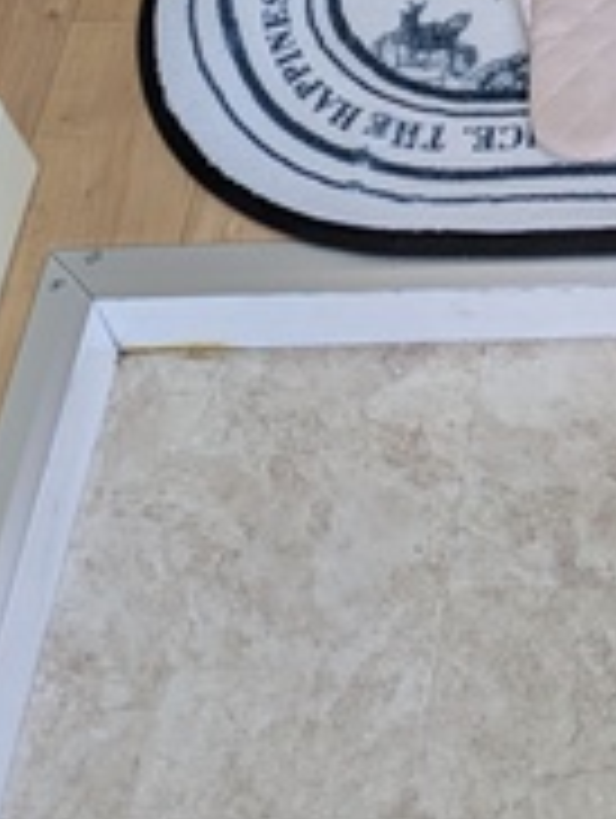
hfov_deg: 14.3
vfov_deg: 18.7
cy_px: -288
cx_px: 949
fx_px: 2272
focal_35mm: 96
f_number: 1.89
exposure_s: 1/100
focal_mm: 5.43
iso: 94
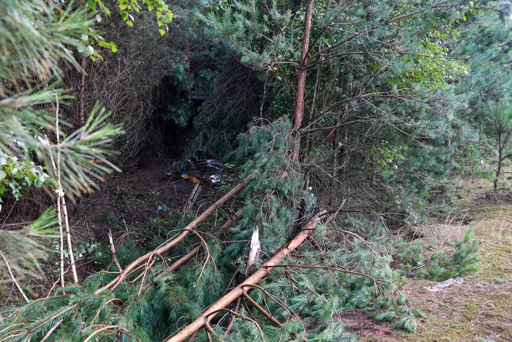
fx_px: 569
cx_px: 256
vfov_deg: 33.4
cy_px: 171
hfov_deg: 48.4
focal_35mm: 40
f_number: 6.3
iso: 1000
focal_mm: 40
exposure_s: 1/160
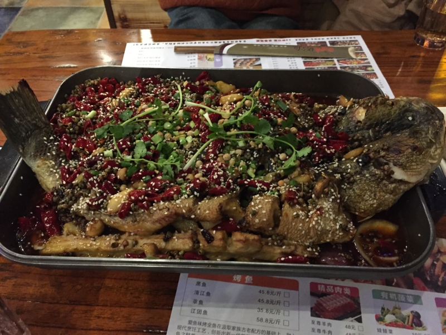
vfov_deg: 48.2
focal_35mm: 29
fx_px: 374
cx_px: 223
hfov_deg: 61.7
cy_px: 168
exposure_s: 1/15
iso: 400
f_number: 2.2
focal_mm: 4.15
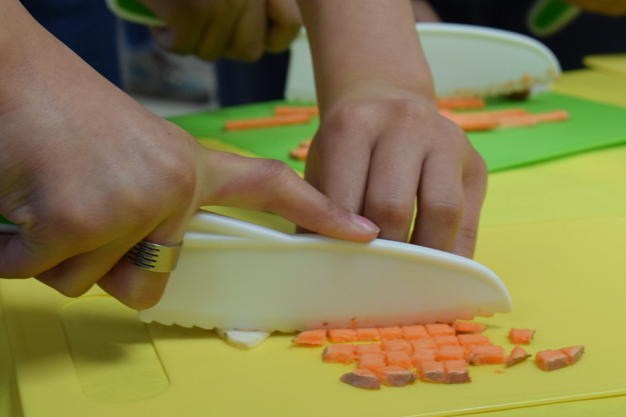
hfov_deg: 22.4
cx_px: 357
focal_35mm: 91
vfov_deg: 15.0
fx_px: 1582
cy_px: 230
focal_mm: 52
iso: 1600
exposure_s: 1/50
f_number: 8
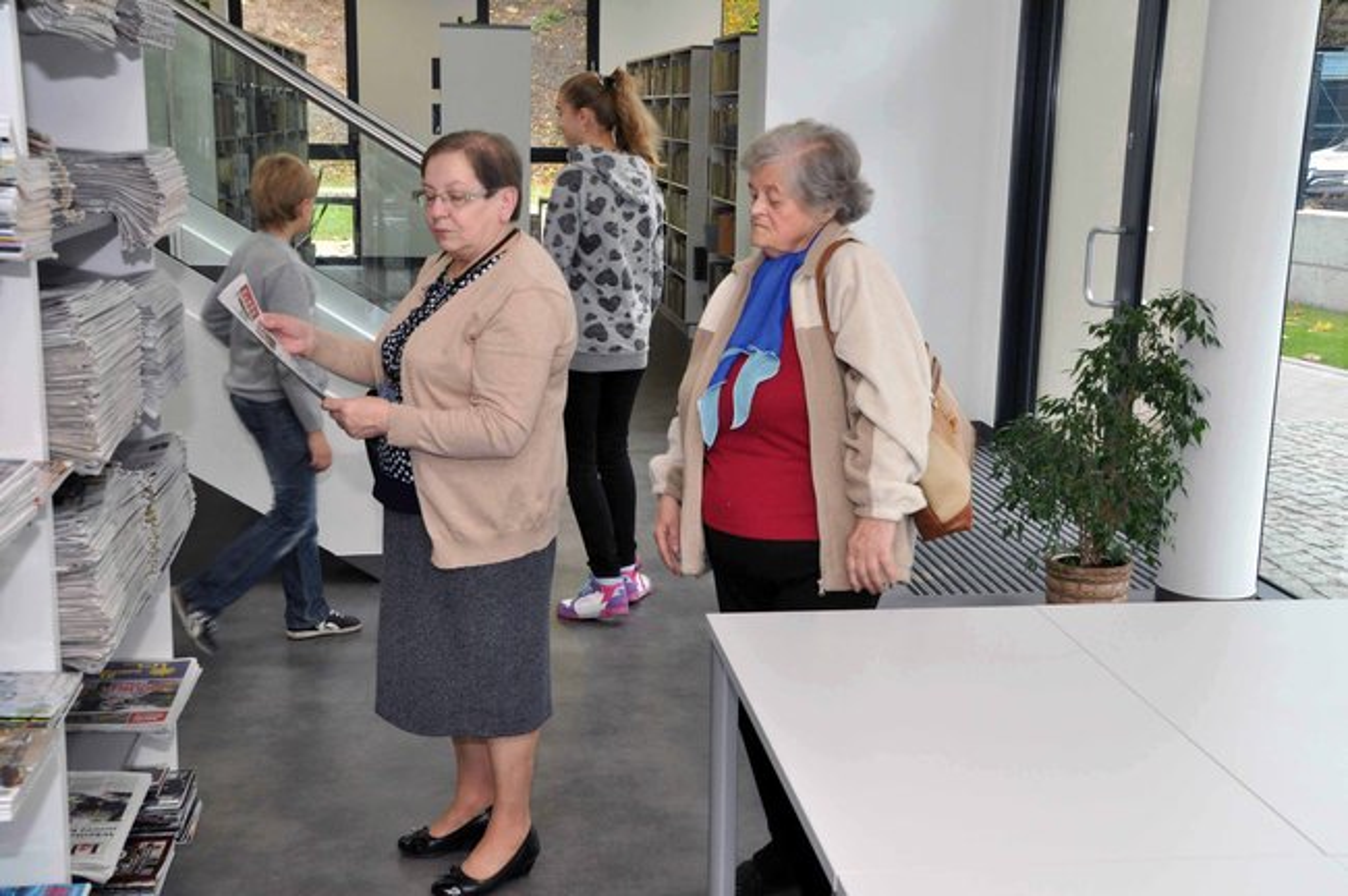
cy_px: 448
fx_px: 1627
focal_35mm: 44
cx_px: 674
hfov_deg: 45.0
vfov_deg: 30.8
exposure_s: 1/60
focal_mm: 29
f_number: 13
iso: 800
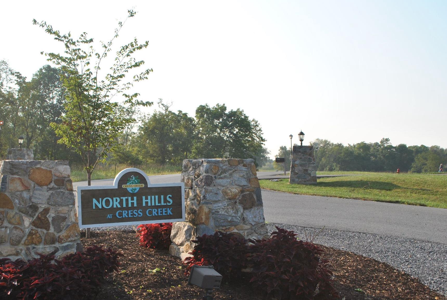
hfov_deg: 45.2
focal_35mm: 43
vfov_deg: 31.2
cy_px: 173
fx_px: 535
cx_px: 187
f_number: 6.3
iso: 100
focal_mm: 24
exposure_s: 1/200
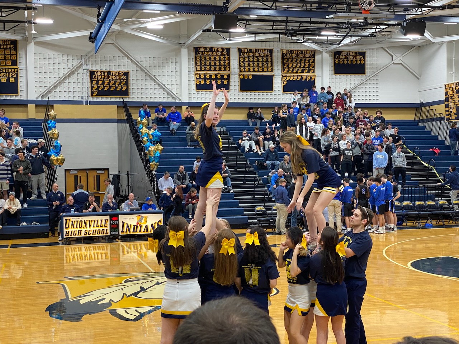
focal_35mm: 52
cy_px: 172
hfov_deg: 36.8
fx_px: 690
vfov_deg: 28.0
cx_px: 230
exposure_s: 1/60
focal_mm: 6
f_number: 2
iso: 80
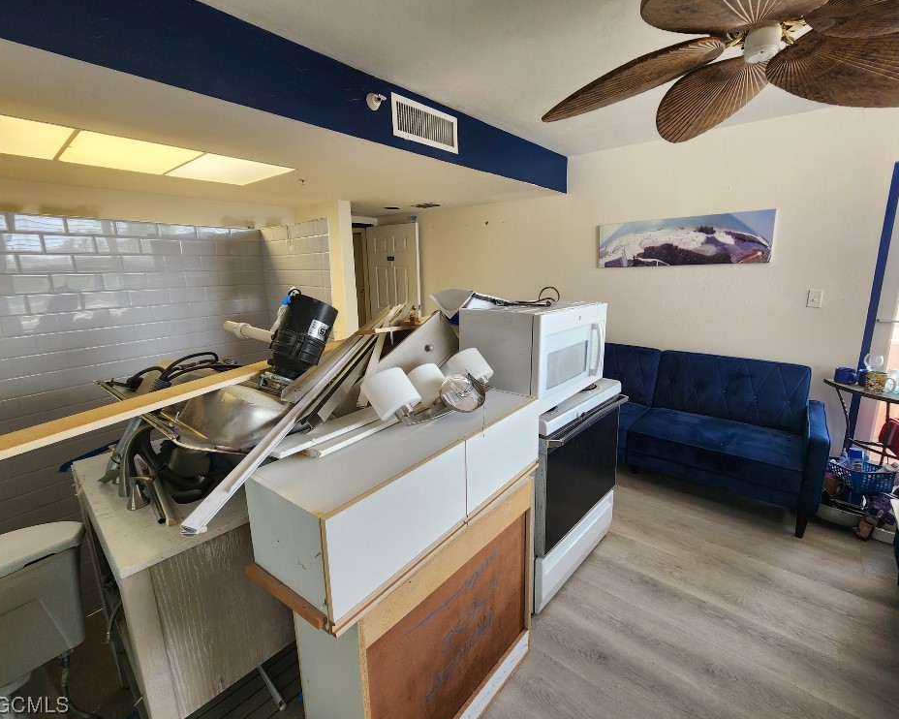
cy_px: 355
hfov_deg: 100.6
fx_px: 372
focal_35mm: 14
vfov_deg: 88.0
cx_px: 473
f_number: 2.2
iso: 125
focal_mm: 2.2
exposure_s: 1/60
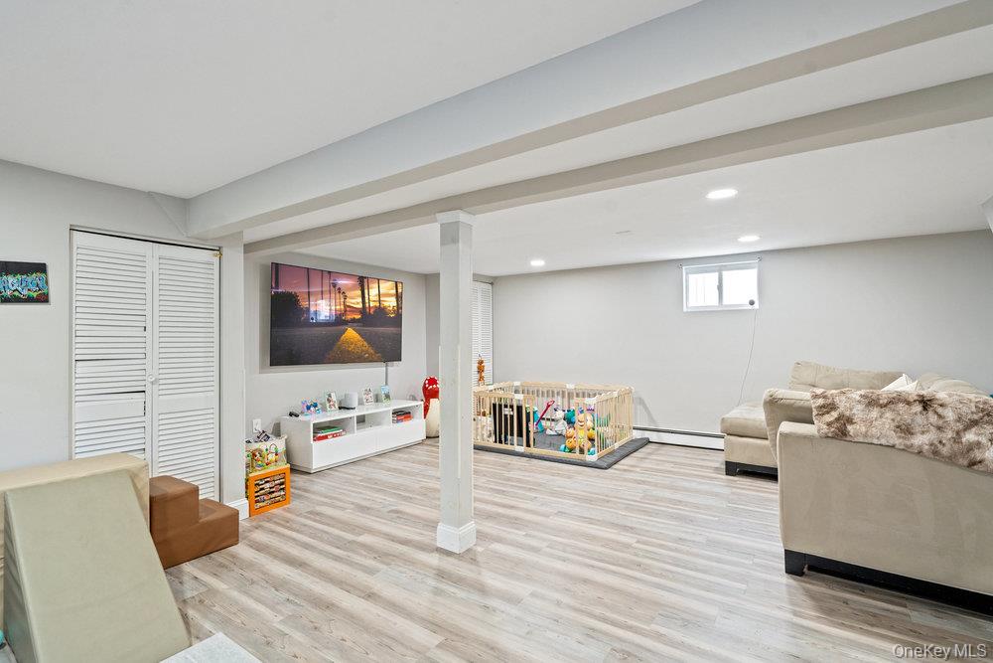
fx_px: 441
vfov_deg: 73.8
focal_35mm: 16
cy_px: 332
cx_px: 496
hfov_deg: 96.7
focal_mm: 16
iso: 800
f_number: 6.3
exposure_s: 1/10
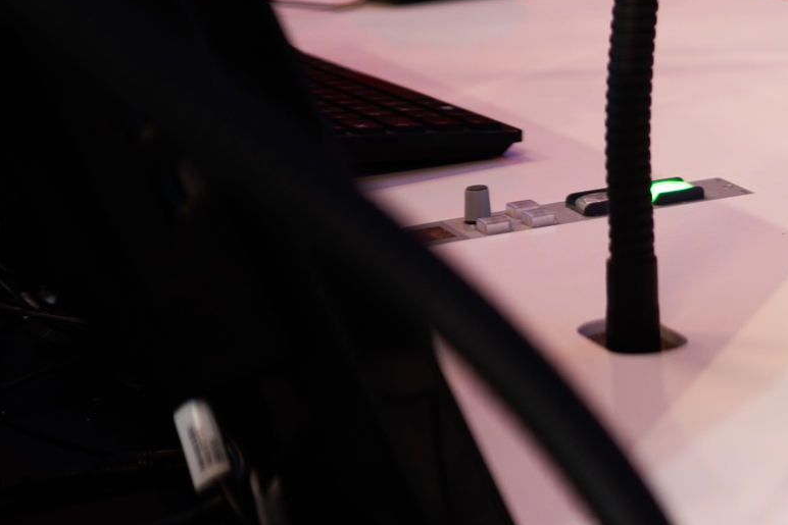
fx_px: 2977
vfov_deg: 9.8
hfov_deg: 13.2
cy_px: -248
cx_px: 1529
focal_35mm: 136
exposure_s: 1/60
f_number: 1.8
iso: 100
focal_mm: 35
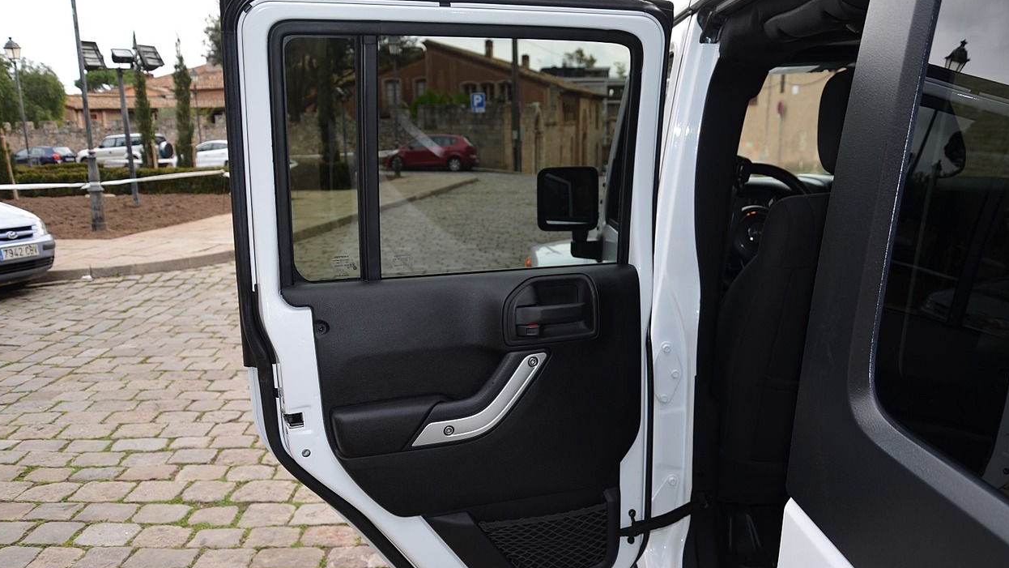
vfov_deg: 40.2
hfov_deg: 66.1
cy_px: 309
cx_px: 512
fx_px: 776
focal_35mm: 29
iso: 100
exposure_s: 1/200
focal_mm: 18
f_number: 4
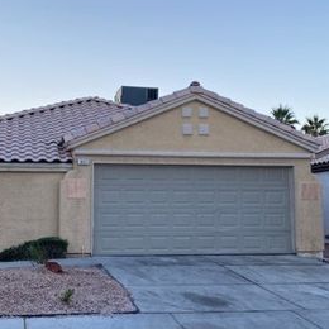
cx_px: 125
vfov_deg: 29.1
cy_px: 165
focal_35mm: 59
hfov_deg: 29.0
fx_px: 634
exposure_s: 1/487
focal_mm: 4.25
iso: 32
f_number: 1.8
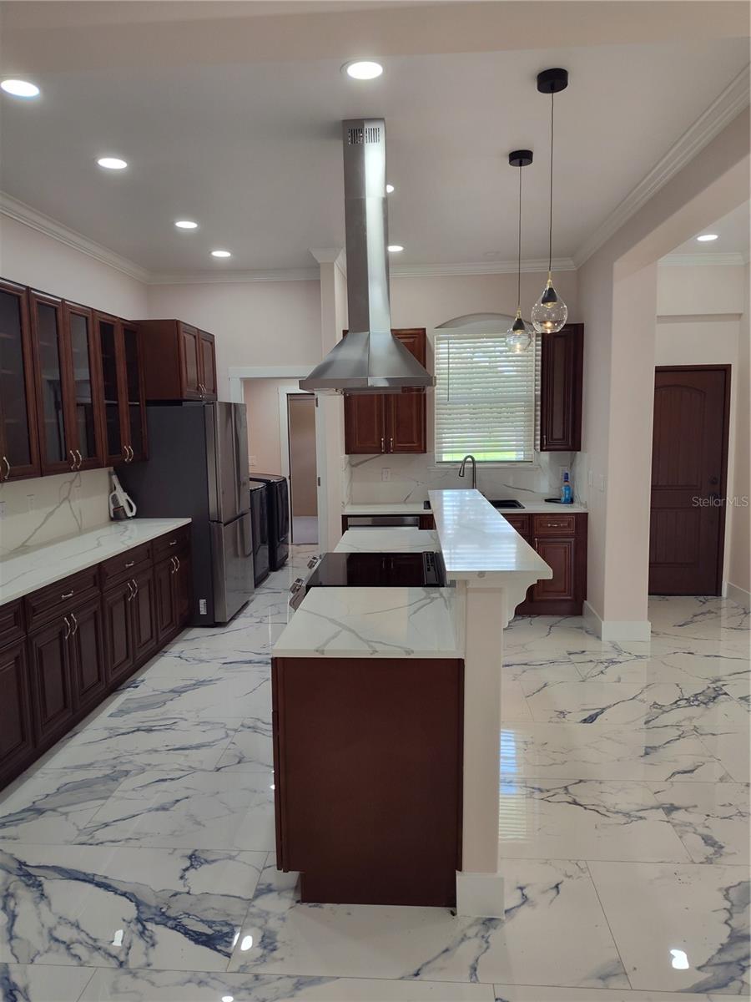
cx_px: 376
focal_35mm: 23
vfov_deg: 73.9
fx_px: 665
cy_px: 501
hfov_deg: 58.9
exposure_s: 1/120
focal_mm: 5.56
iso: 191
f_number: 1.8
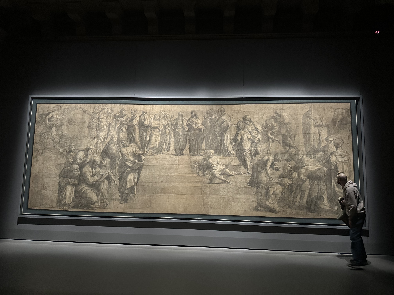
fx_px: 273
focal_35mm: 24
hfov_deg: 71.6
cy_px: 148
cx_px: 197
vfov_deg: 56.8
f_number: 1.78
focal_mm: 6.86
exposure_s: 1/35
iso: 1000
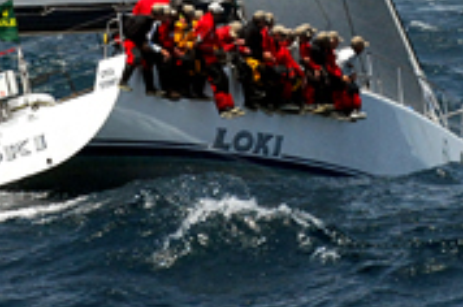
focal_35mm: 1011
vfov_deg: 1.4
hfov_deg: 2.0
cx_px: 304
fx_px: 12979
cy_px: -186
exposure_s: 1/1000
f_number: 7.6
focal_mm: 200
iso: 400
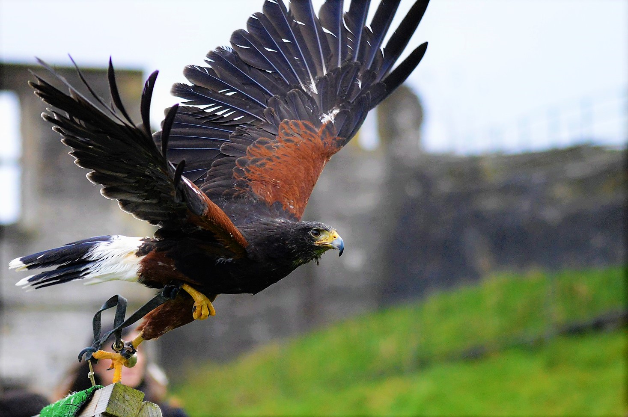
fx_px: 3189
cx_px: 314
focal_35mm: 183
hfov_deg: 11.2
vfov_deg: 7.5
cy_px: 208
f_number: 4.2
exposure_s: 1/2500
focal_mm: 122
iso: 3200
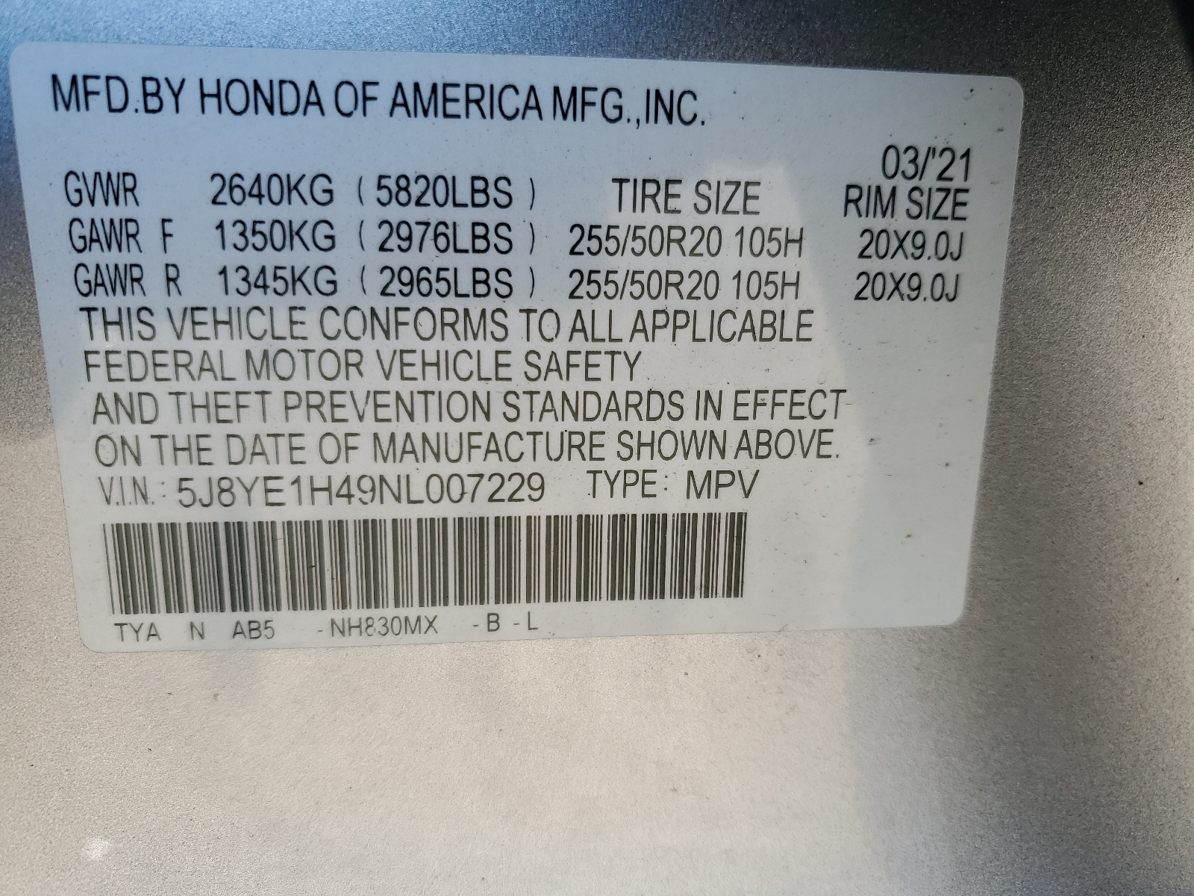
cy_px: 448
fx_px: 897
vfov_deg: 53.1
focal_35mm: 26
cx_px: 597
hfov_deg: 67.3
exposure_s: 1/455
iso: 50
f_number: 1.5
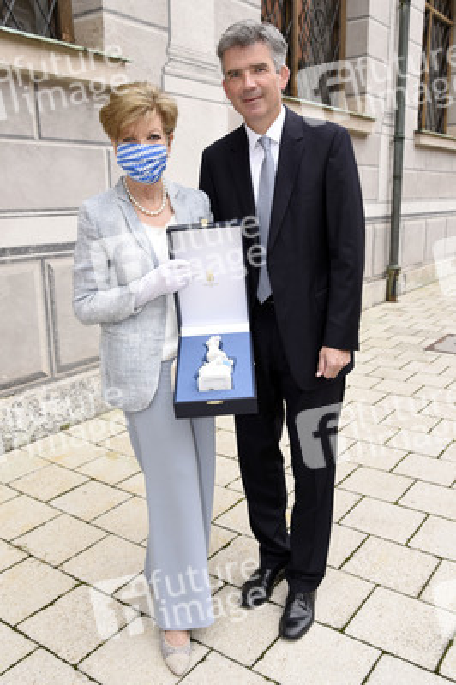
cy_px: 342
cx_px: 228
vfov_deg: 62.0
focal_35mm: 30
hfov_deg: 43.5
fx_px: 571
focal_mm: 30
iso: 640
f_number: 6.3
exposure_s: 1/160
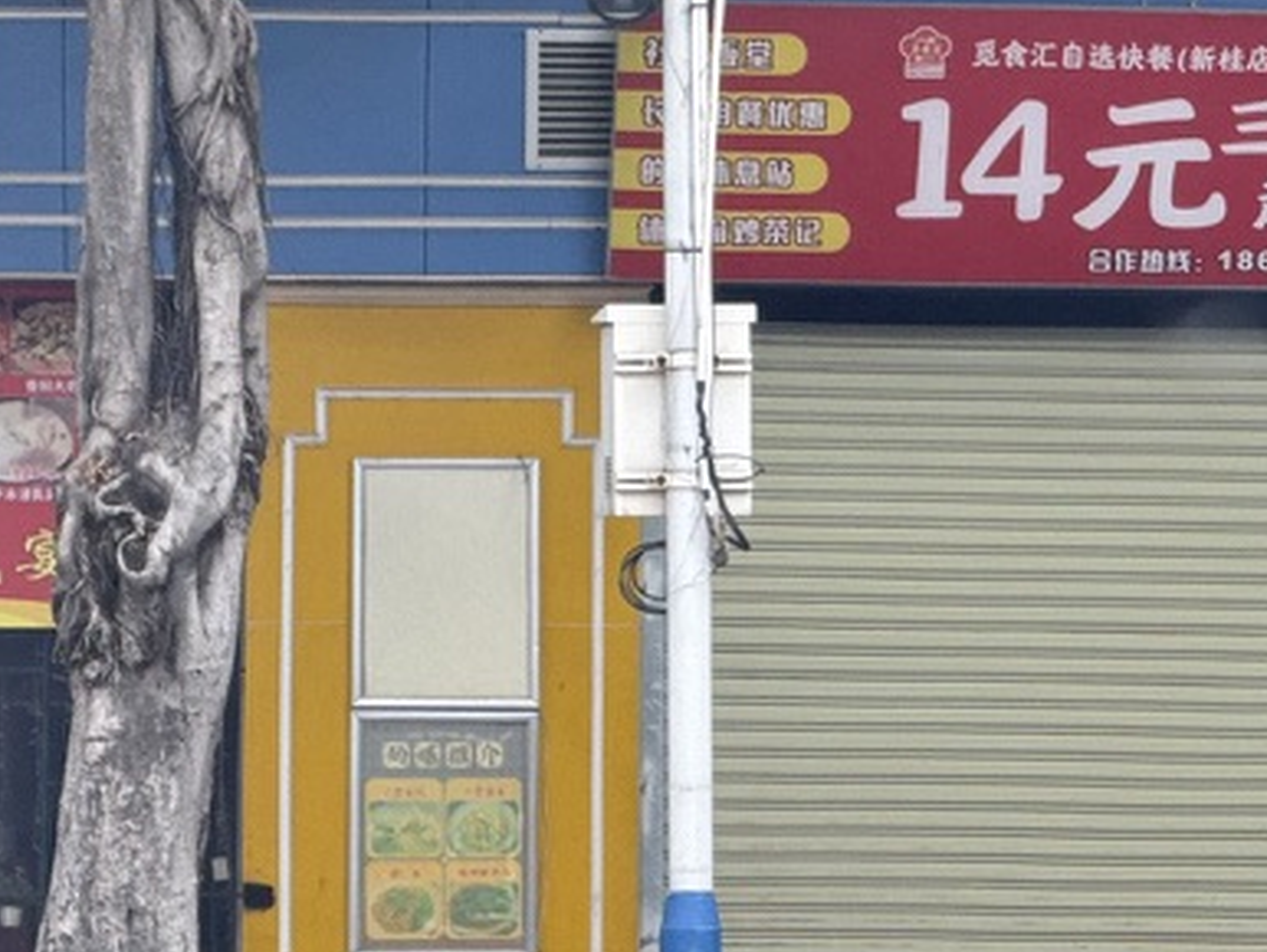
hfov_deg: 6.2
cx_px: 1175
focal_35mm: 318
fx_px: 11647
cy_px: 351
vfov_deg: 4.7
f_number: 2.8
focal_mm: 15.66
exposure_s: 1/121
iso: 64
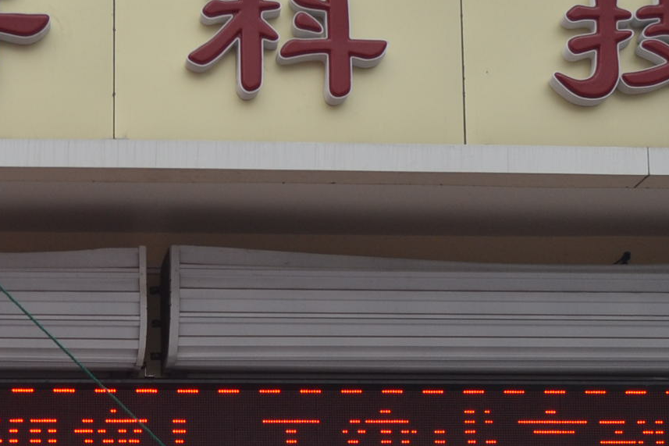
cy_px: 410
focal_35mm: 121
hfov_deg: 16.7
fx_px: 2248
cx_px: 94
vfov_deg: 11.2
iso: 400
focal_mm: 30
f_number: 4.5
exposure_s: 1/500
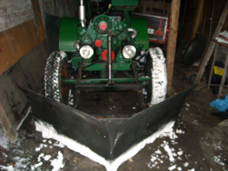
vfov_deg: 40.7
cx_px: 114
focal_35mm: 35
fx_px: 231
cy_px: 86
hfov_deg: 52.6
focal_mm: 5.7
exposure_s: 1/60
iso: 400
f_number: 2.8
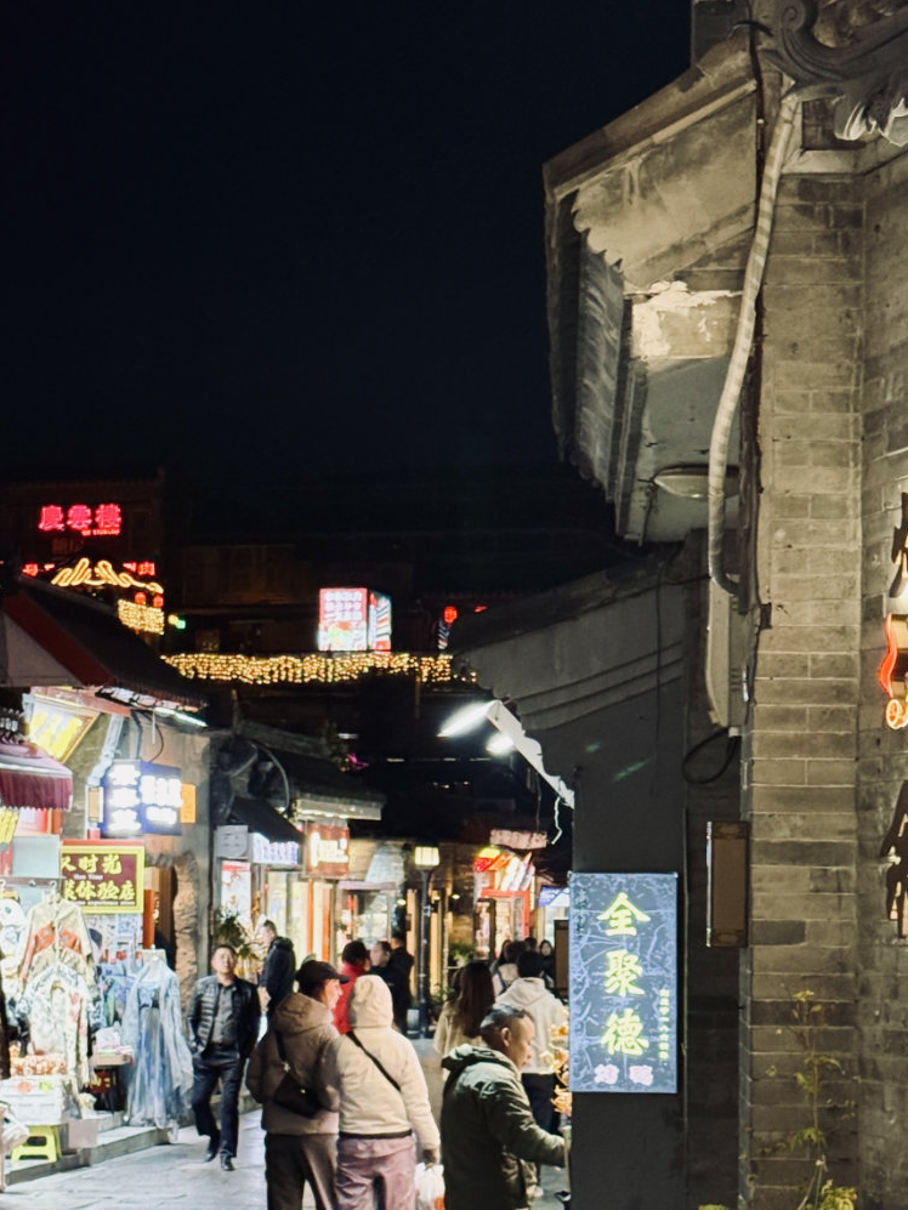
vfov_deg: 25.3
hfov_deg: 19.1
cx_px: 522
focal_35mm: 77
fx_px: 2692
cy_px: 754
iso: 200
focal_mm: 6.8
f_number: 1.8
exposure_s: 1/33
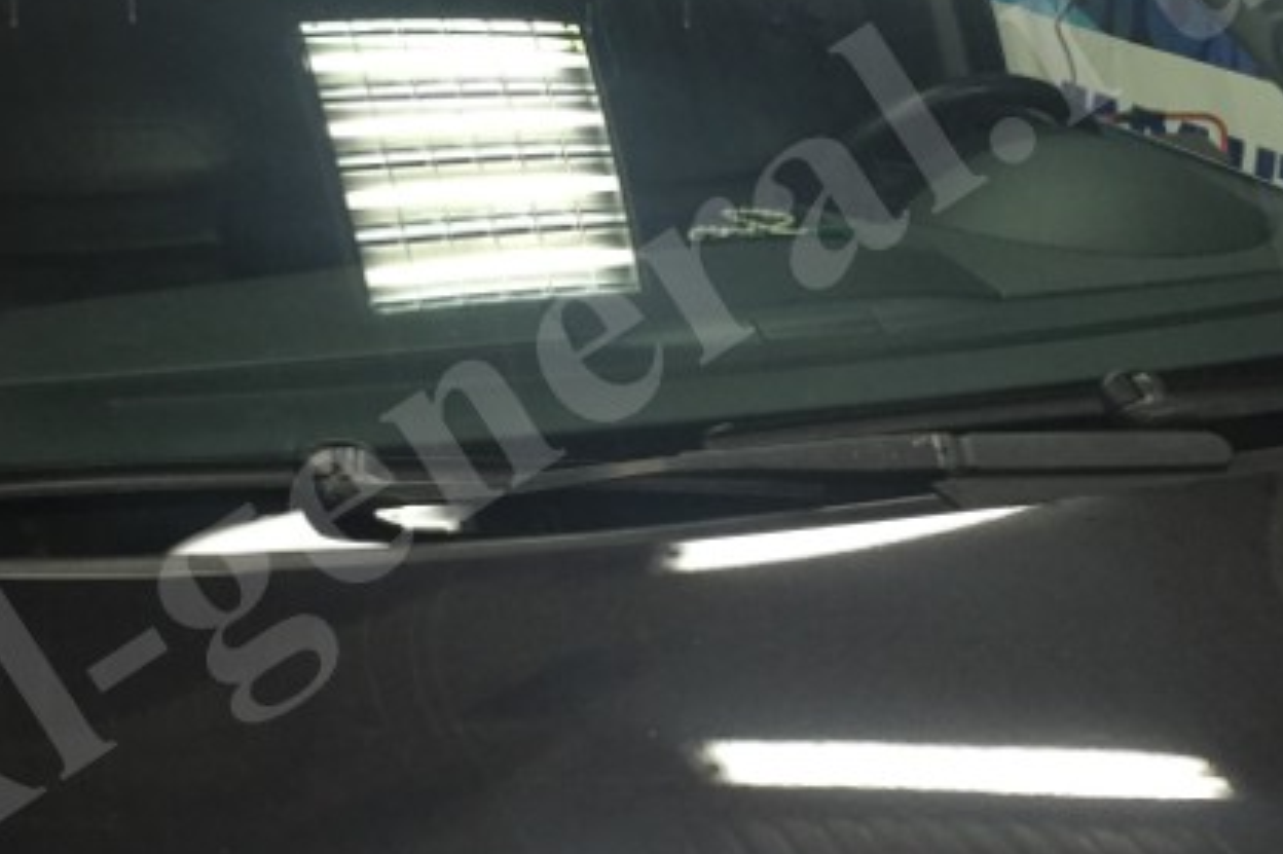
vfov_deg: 23.3
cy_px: 336
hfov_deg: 34.5
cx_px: 561
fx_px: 2066
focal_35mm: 58
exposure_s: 1/33
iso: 160
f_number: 2.2
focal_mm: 4.15
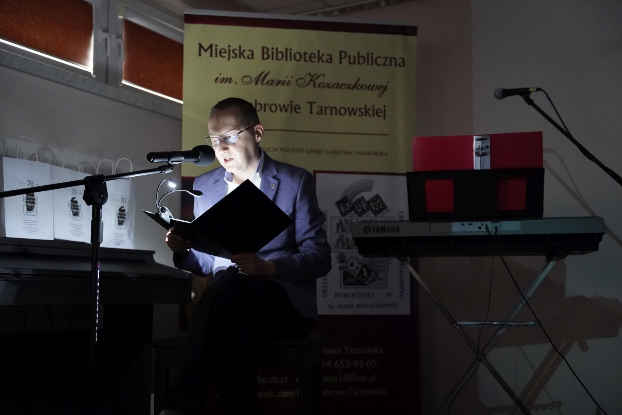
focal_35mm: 48
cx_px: 311
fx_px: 829
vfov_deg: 28.1
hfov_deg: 41.1
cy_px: 208
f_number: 2.8
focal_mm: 48
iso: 12800
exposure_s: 1/30
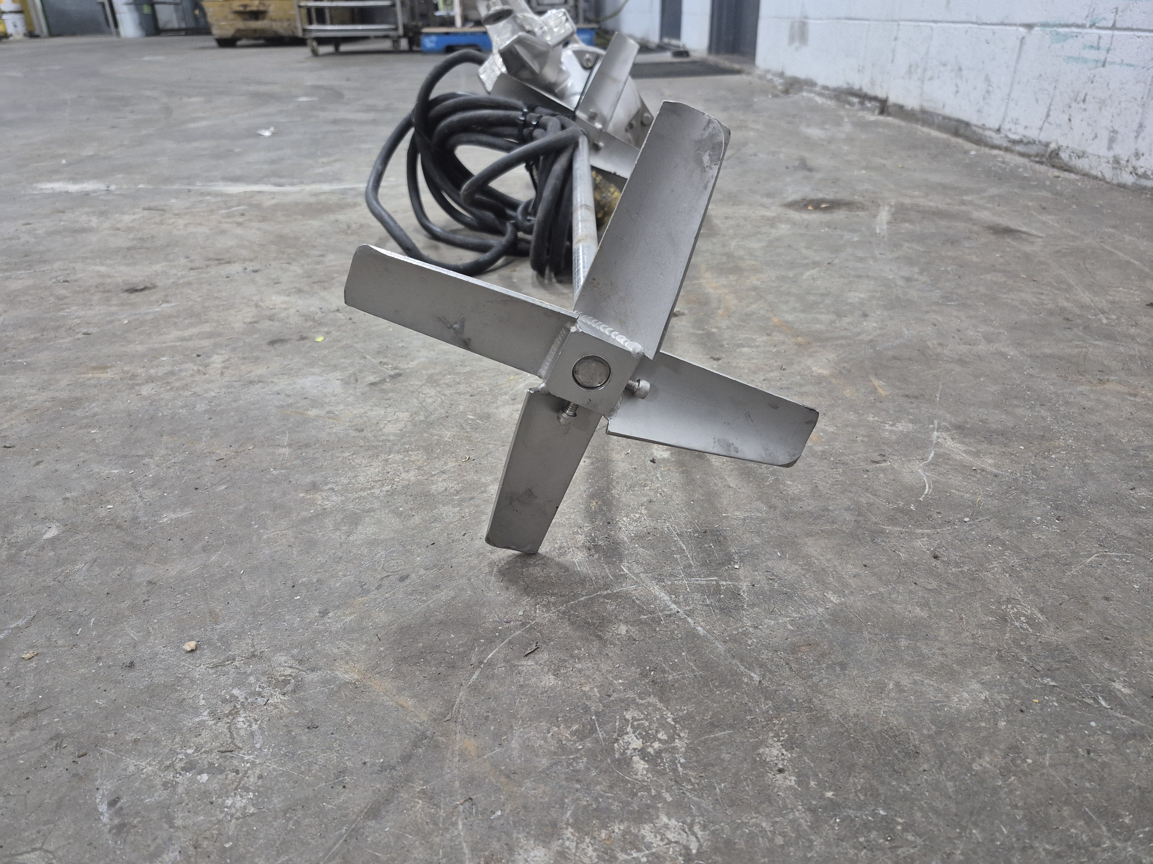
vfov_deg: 58.9
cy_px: 432
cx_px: 576
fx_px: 766
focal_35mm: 23
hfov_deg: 73.9
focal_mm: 5.4
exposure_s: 1/120
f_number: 1.8
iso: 500
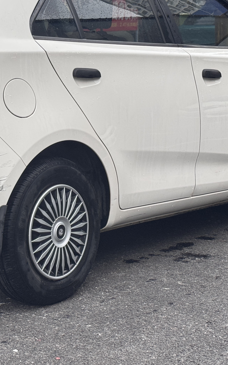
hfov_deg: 13.3
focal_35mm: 98
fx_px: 974
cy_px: 132
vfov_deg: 21.2
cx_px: 51
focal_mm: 6.76
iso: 100
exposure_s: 1/65
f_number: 1.78
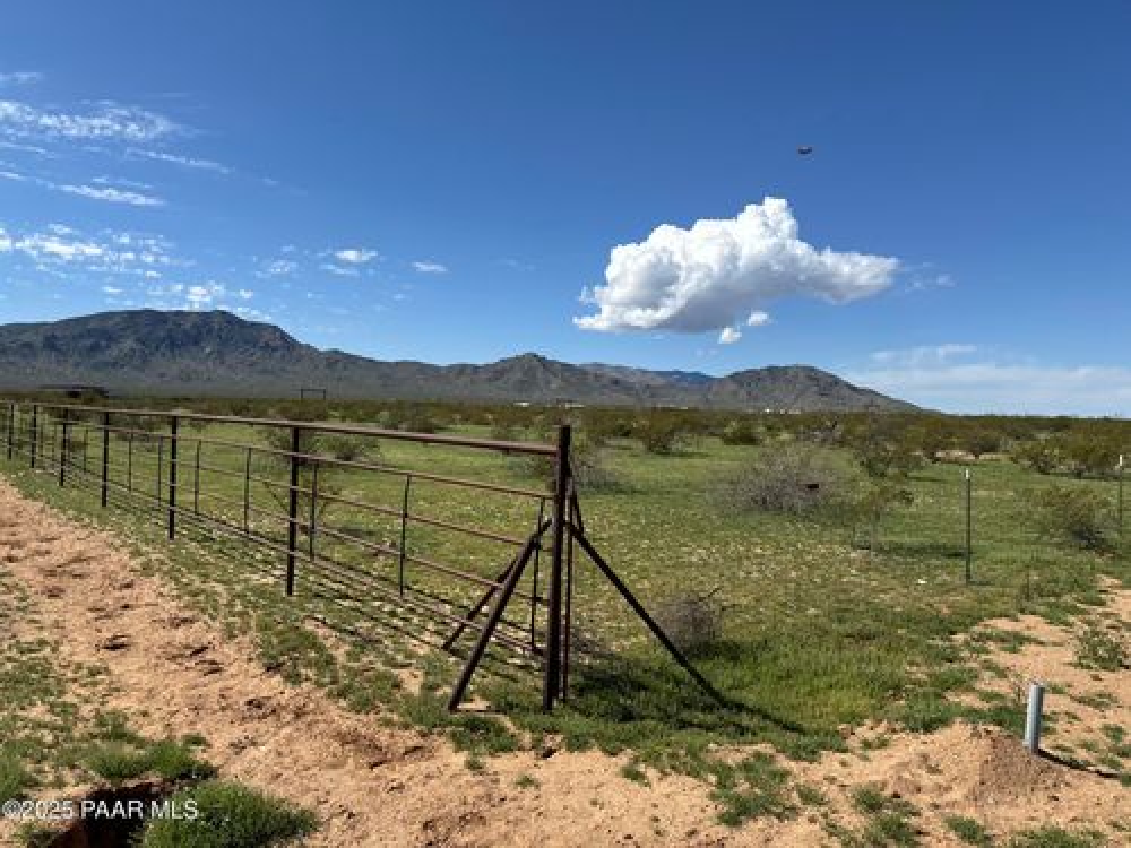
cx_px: 566
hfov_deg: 71.6
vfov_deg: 56.8
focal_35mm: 24
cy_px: 424
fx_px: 784
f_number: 1.78
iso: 80
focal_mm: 6.86
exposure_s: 1/6410
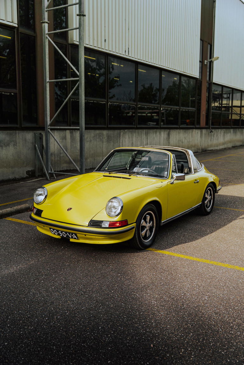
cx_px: 122
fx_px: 379
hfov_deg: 35.7
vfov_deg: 51.5
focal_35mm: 37
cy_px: 182
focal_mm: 37.3
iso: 250
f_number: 2.8
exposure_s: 1/1000
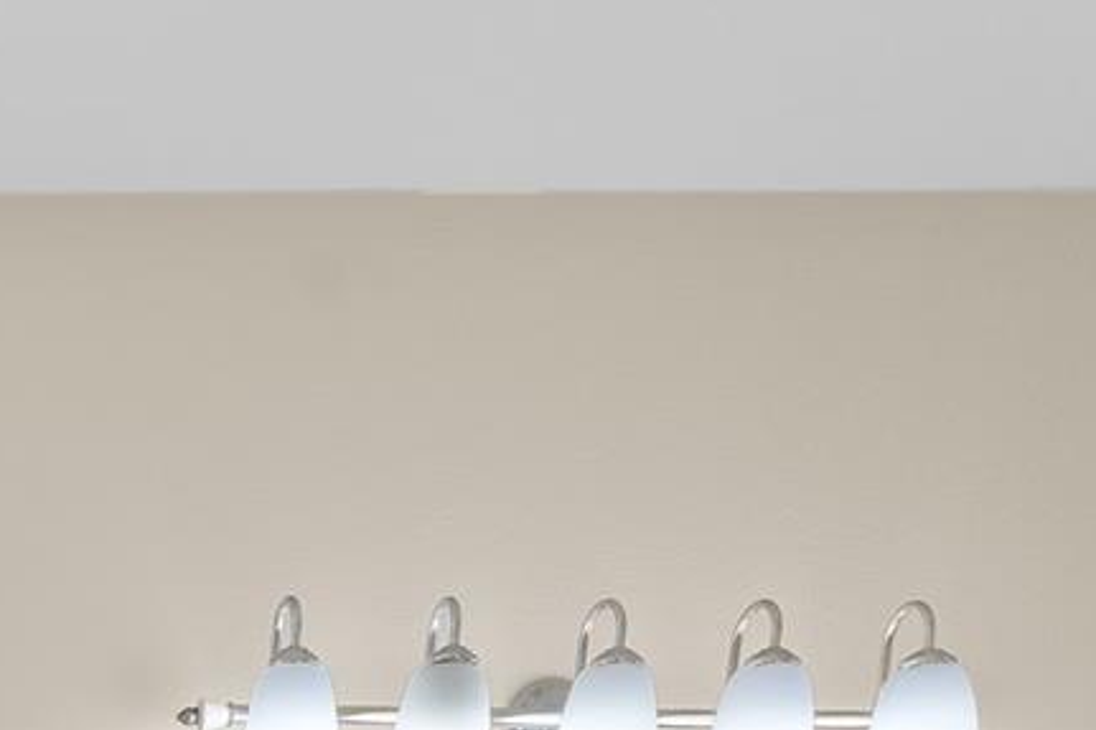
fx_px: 1582
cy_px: 1290
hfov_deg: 32.1
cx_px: -198
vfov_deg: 19.7
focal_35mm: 52
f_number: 7.1
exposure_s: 1/13
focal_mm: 14
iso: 400
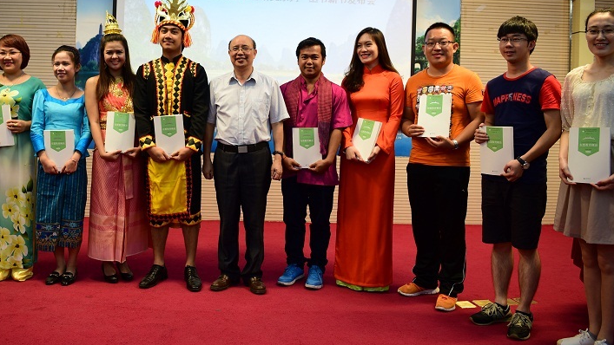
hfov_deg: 60.6
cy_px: 112
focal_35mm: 32
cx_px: 254
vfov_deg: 36.3
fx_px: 521
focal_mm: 24
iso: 250
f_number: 2.8
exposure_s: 1/50
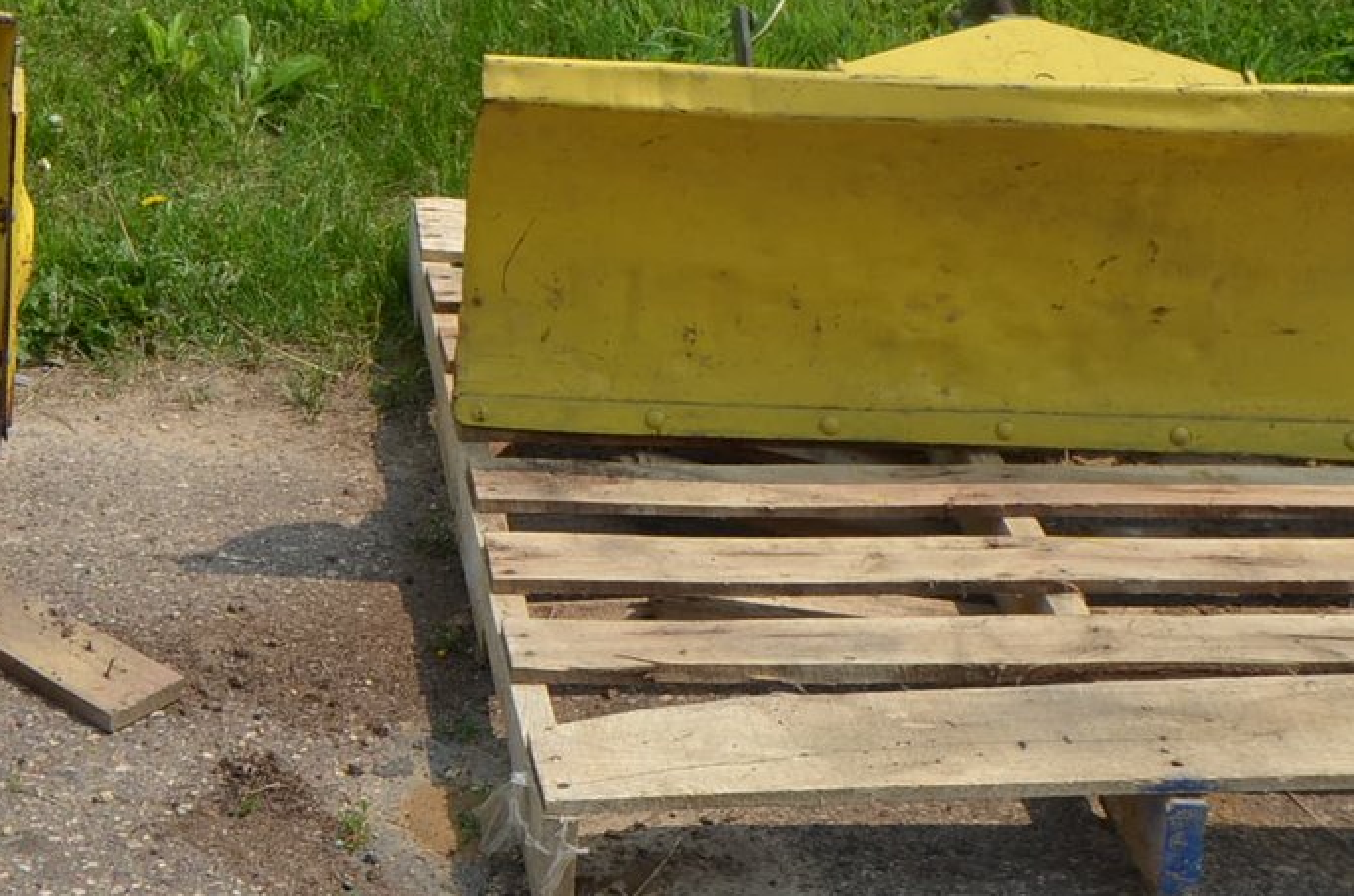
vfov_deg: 14.8
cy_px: -29
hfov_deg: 22.1
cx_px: 101
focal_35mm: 90
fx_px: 3377
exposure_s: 1/200
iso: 100
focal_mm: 24
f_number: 10
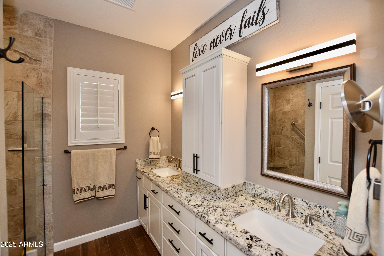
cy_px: 128
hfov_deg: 100.4
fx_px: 160
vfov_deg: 77.3
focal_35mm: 15
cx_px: 192
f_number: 5.6
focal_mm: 10
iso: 800
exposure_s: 1/125
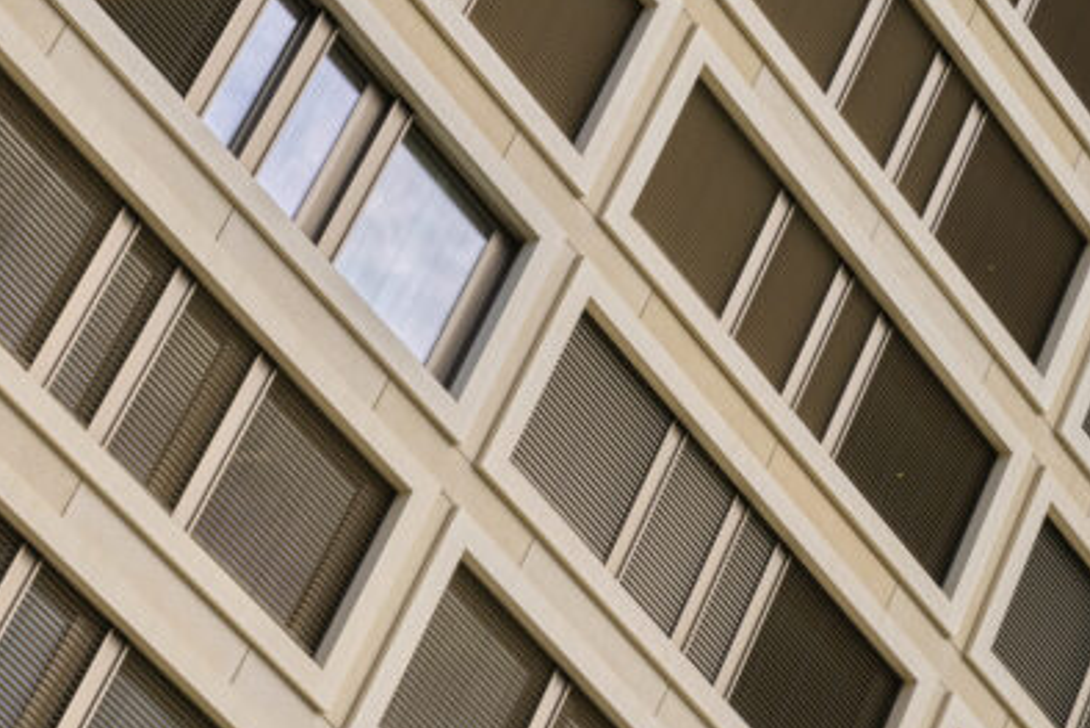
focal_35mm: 117
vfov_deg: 11.7
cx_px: 169
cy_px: 363
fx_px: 3544
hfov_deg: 17.3
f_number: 16
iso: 200
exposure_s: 1/125
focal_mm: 60
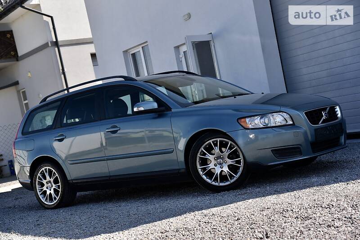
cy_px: 120
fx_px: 650
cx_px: 180
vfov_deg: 20.9
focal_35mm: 65
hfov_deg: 31.0
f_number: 5.6
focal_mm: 65
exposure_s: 1/500
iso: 200
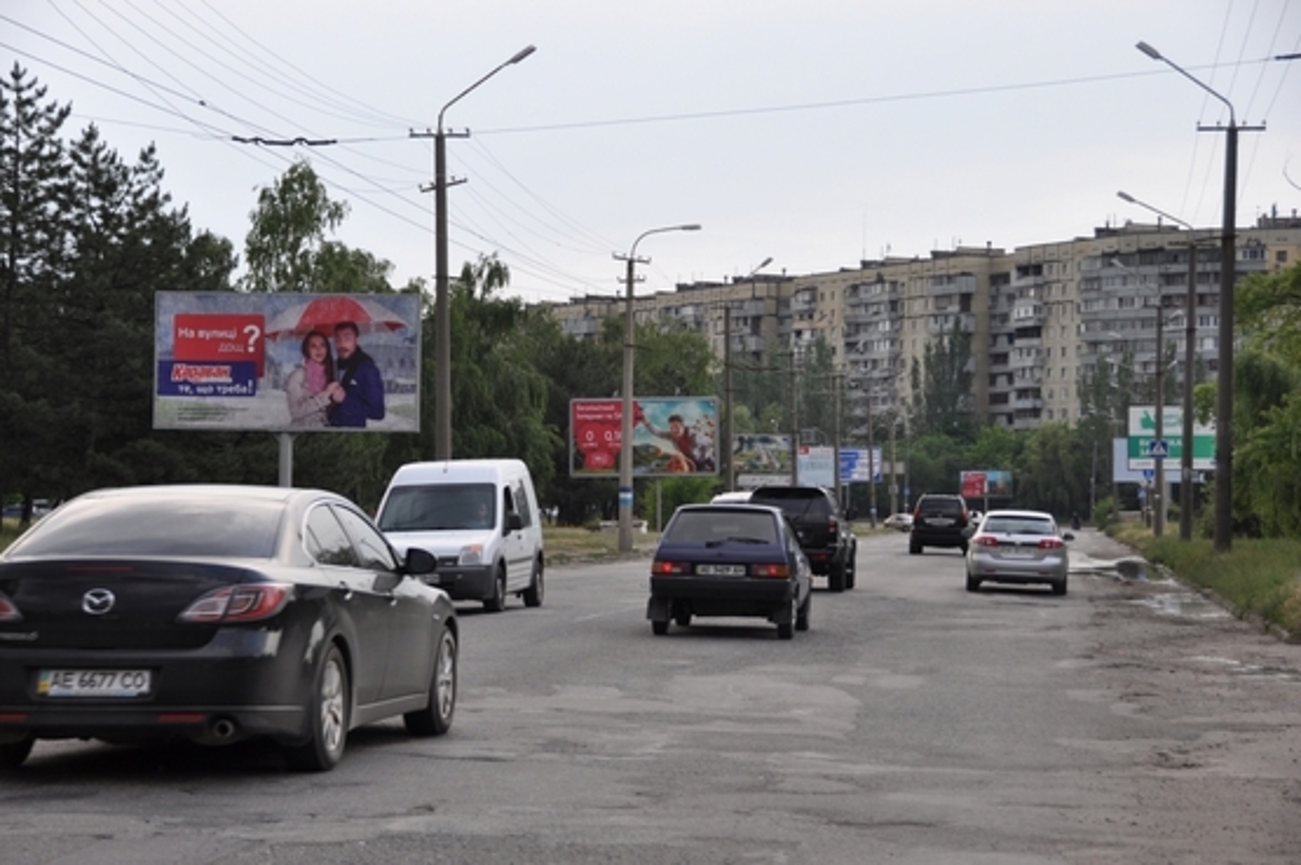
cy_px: 432
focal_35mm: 84
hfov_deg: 24.2
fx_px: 3033
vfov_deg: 16.2
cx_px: 650
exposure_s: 1/160
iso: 200
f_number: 6.3
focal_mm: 56
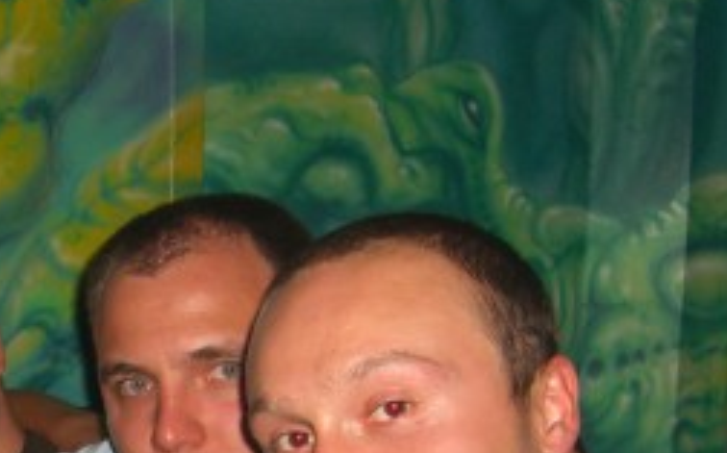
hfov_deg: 21.1
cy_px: 606
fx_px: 1900
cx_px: 35
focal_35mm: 96
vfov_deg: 13.1
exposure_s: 1/60
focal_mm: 7.9
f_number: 2.8
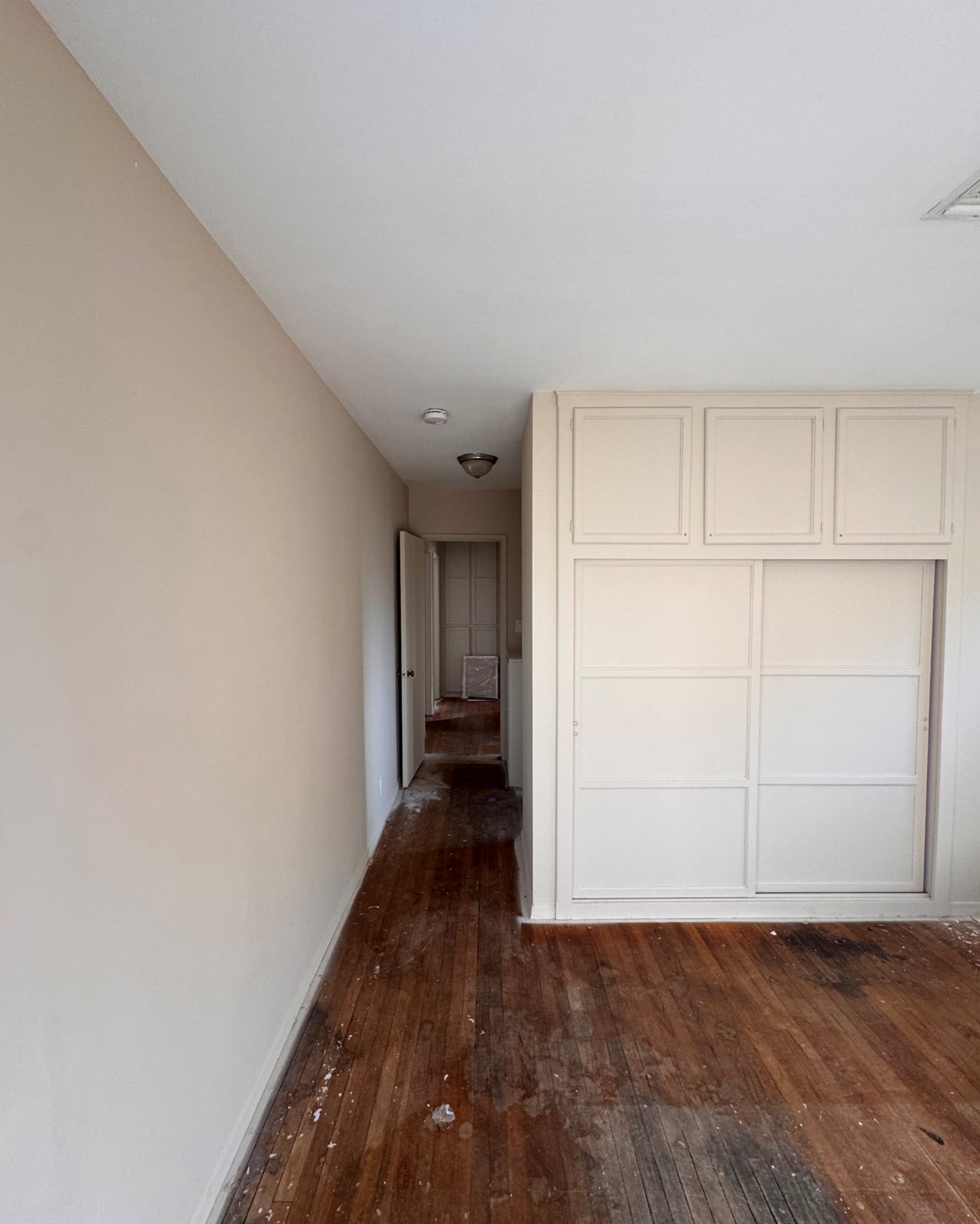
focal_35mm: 15
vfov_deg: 96.8
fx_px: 544
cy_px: 616
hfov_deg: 84.0
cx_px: 487
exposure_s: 1/99
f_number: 2.2
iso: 125
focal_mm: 2.22
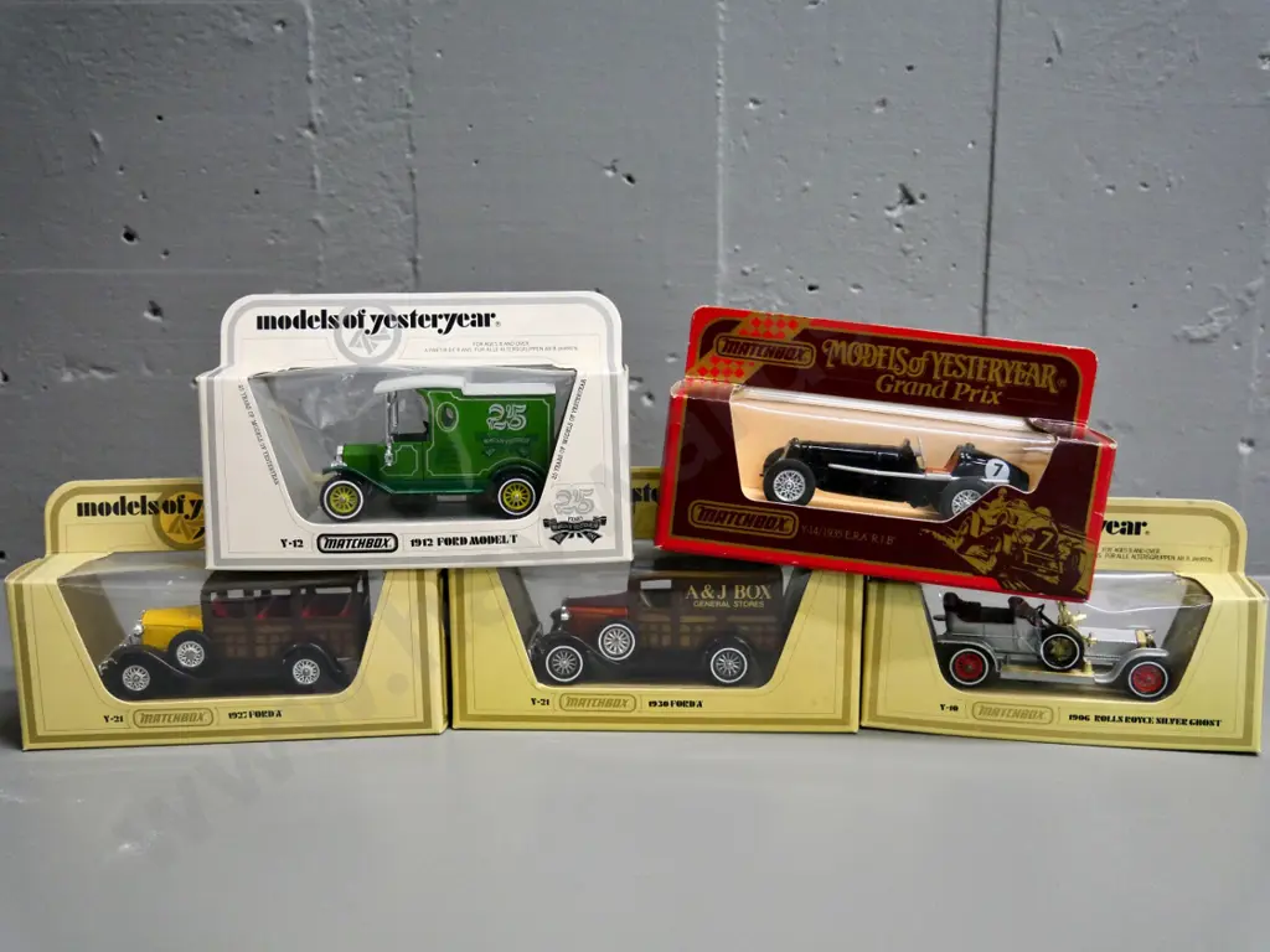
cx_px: 635
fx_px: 1321
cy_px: 476
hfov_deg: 51.4
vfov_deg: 39.7
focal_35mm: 36
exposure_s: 1/320
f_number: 3.9
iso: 3200
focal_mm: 18
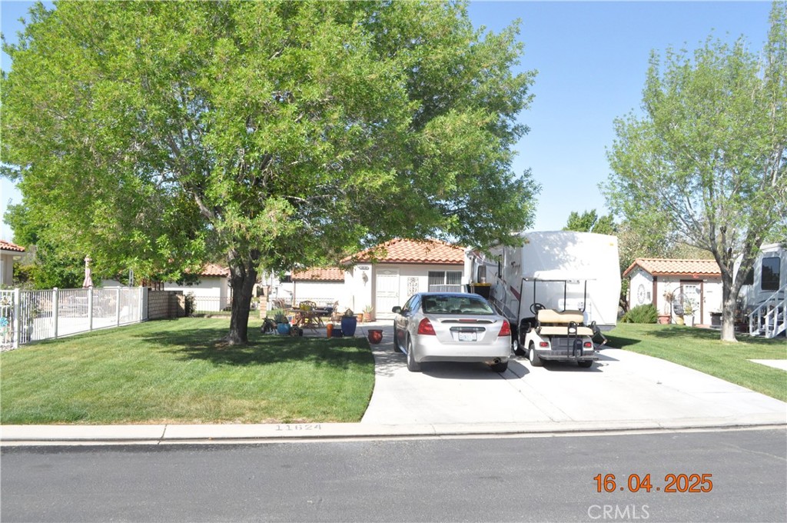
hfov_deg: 62.0
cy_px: 262
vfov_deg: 43.5
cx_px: 394
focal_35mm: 30
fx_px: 655
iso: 2200
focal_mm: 20
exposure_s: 1/4000
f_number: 7.1
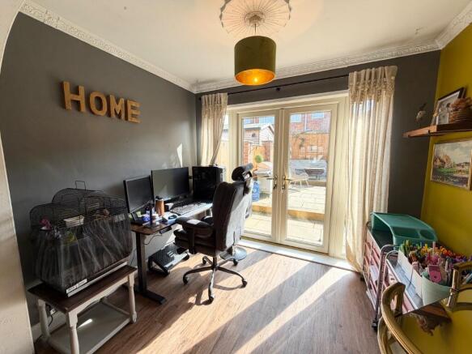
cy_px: 177
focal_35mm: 14
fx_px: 191
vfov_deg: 85.7
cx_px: 236
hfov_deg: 102.1
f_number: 2.2
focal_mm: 2.22
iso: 20
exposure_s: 1/100
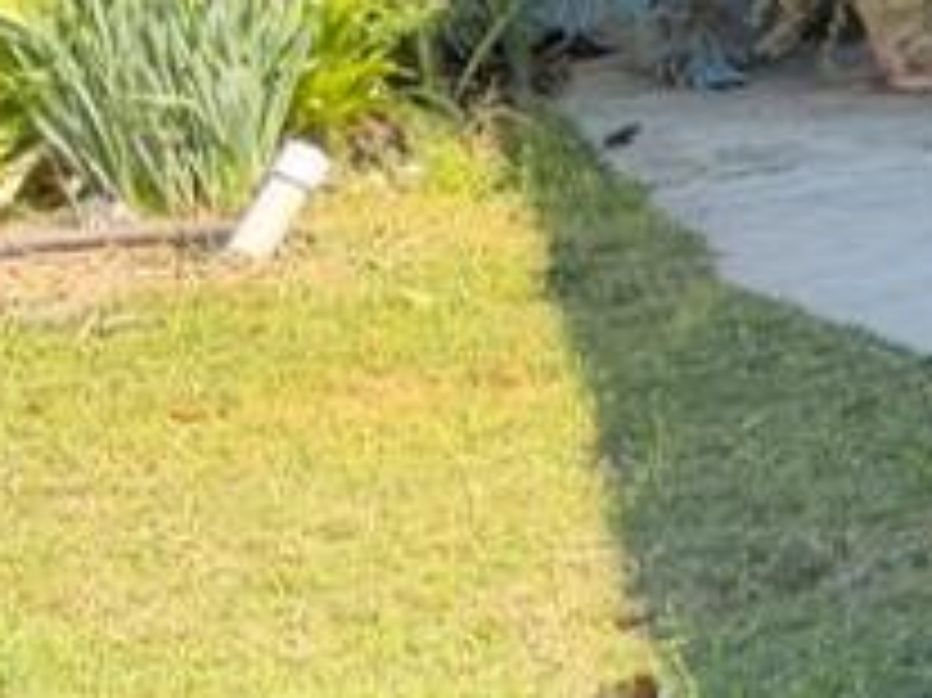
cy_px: 74
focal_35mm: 174
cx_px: 2535
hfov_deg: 9.5
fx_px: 4682
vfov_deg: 8.5
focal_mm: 6.76
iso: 100
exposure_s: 1/909
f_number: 1.78
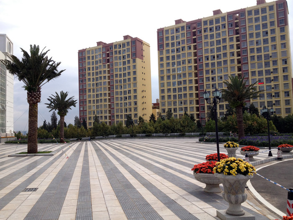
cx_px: 146
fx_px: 296
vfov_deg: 40.7
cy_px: 110
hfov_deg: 52.6
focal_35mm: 35
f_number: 2.4
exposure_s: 1/968
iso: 64
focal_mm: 4.28
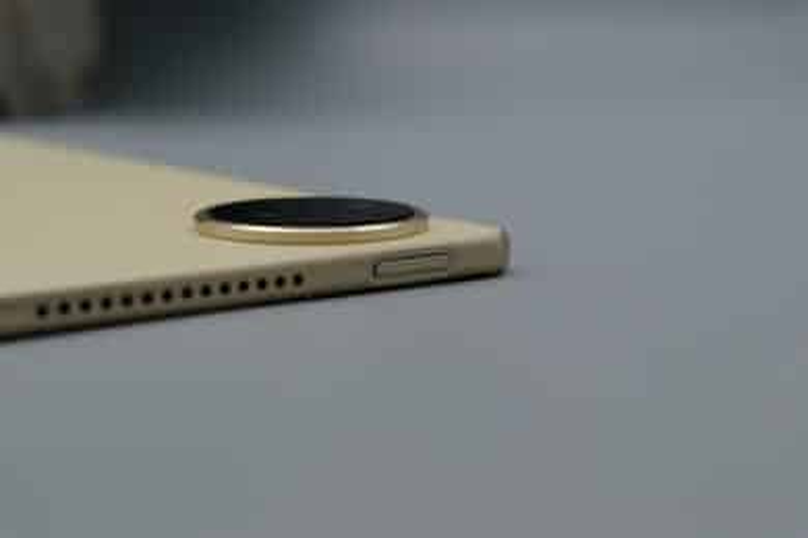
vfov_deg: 18.2
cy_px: 269
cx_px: 404
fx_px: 1683
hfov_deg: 27.0
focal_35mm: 75
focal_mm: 50
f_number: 6.4
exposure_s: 1/150
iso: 320
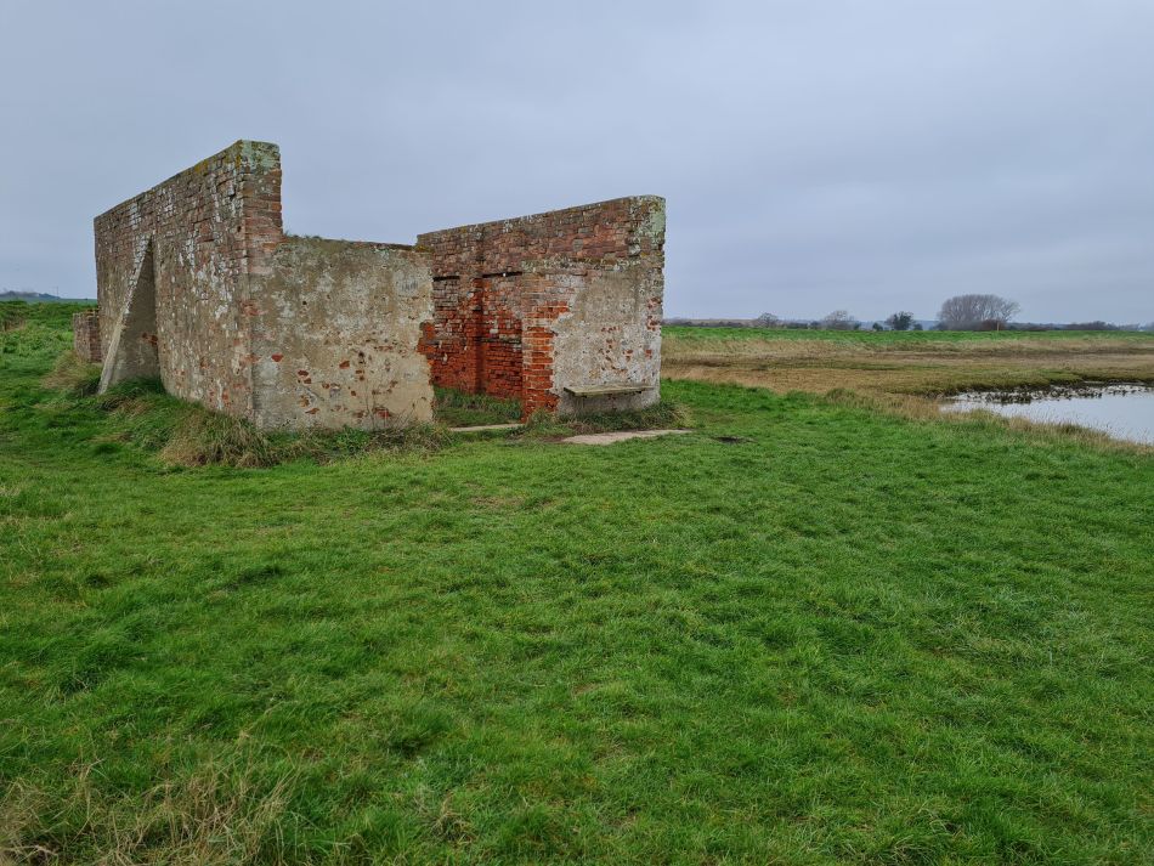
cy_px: 433
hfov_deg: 67.3
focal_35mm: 26
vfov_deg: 53.1
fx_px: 867
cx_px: 577
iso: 50
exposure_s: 1/394
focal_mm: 5.4
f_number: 1.8
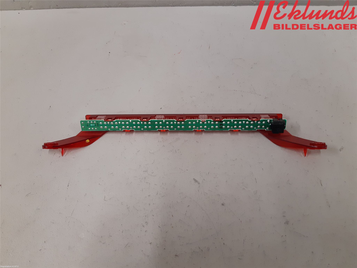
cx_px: 178
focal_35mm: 26
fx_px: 268
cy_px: 134
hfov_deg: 67.3
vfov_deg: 53.1
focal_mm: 3.93
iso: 125
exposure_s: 1/50
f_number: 1.7
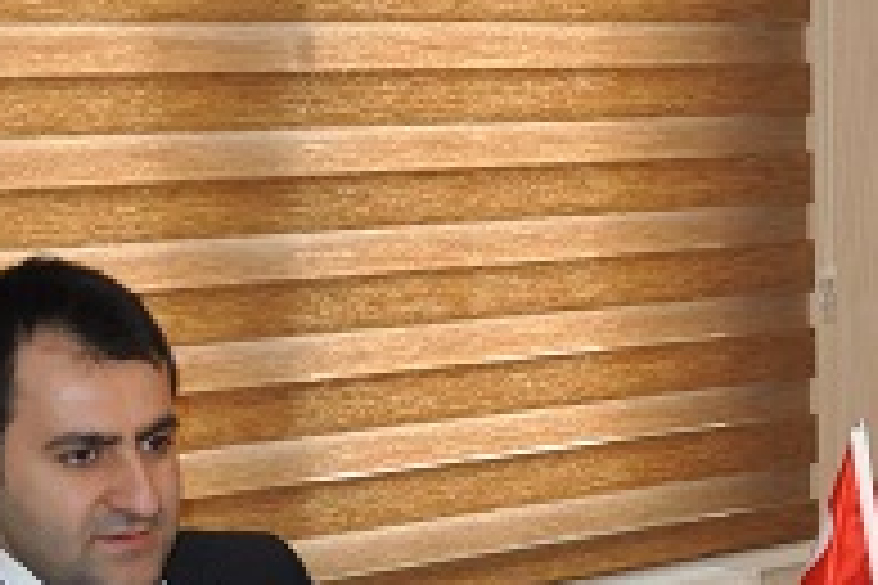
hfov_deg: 15.1
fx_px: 3000
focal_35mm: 123
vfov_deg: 11.1
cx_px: 1418
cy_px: 497
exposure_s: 1/60
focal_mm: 20
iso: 800
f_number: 3.8
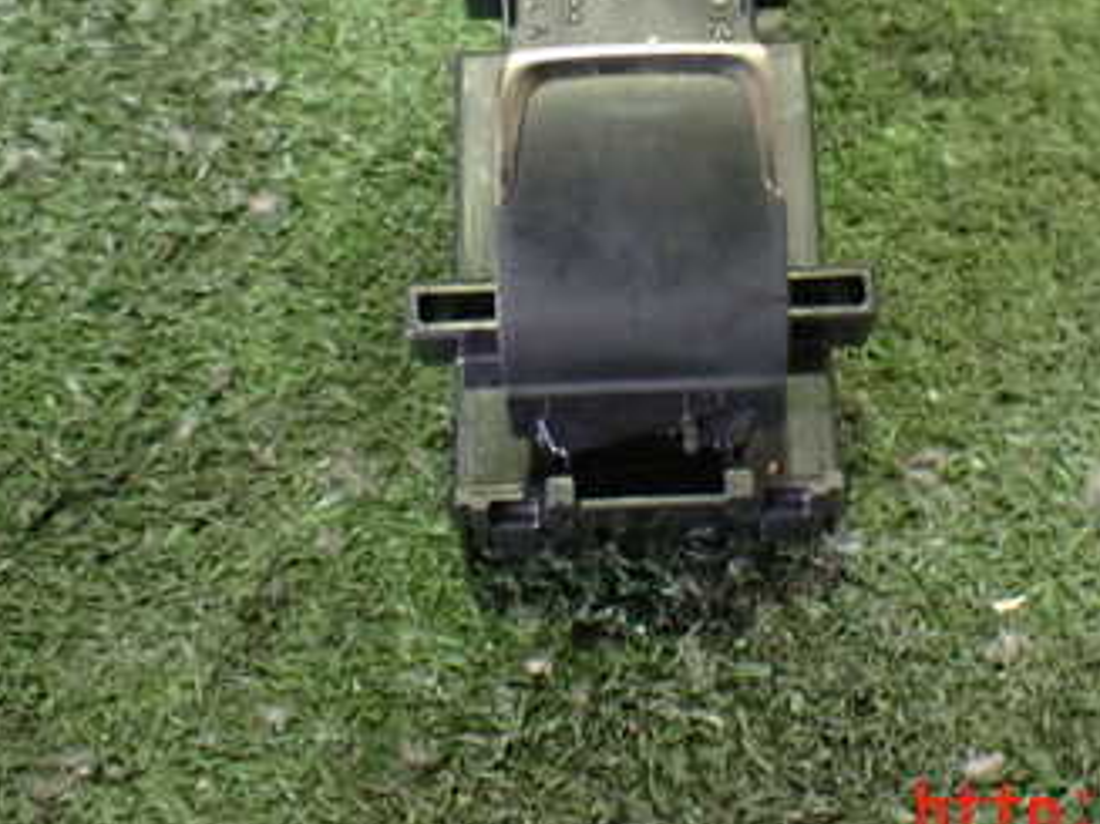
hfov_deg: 34.8
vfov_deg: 25.8
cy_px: 101
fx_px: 1747
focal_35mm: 55
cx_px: 666
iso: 800
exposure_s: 1/30
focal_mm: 5.4
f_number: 2.3
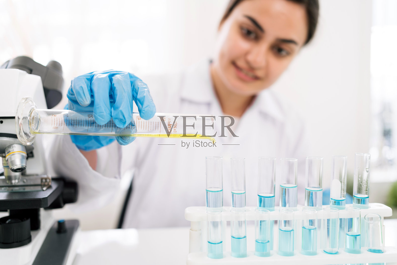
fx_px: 386
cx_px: 198
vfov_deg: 37.9
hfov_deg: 54.4
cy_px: 132
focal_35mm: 35
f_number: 2.8
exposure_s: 1/100
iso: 160
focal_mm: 35
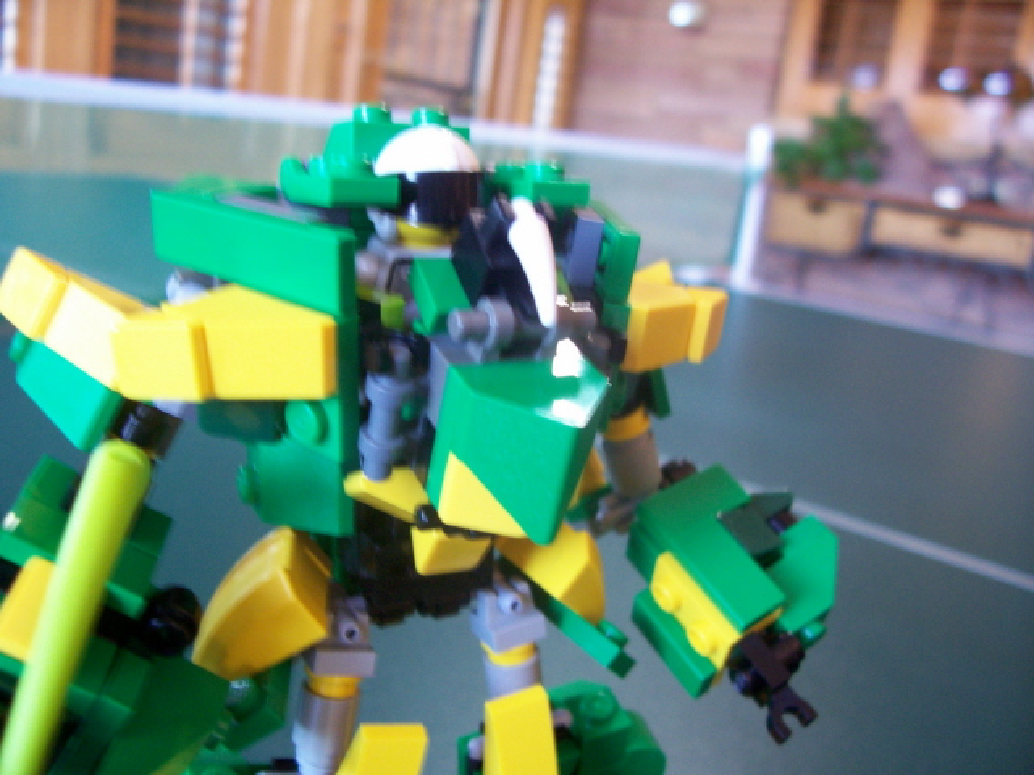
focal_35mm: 34
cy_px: 388
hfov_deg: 54.0
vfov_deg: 41.8
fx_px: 1016
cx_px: 517
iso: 160
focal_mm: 5.6
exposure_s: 1/8
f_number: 2.7
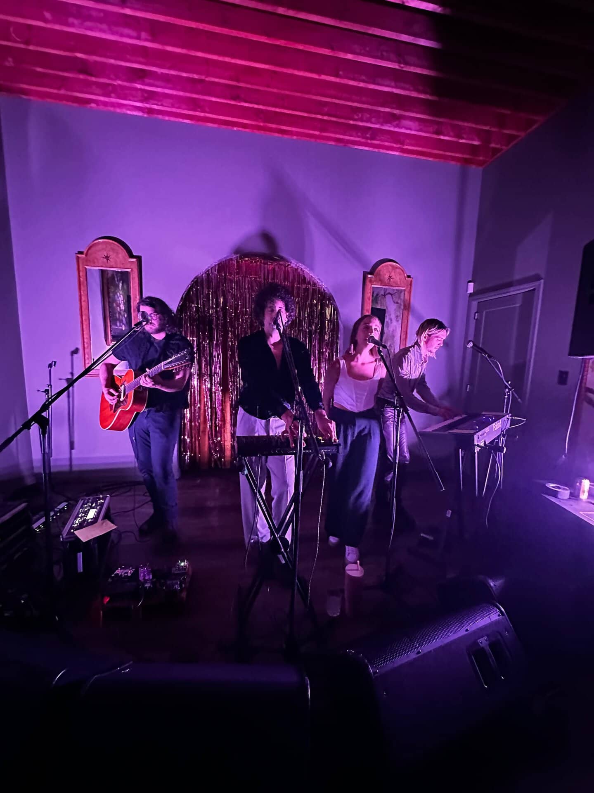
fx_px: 320
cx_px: 297
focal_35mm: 14
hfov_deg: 85.6
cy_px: 396
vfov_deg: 102.1
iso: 1250
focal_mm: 2.22
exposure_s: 1/44
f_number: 2.2
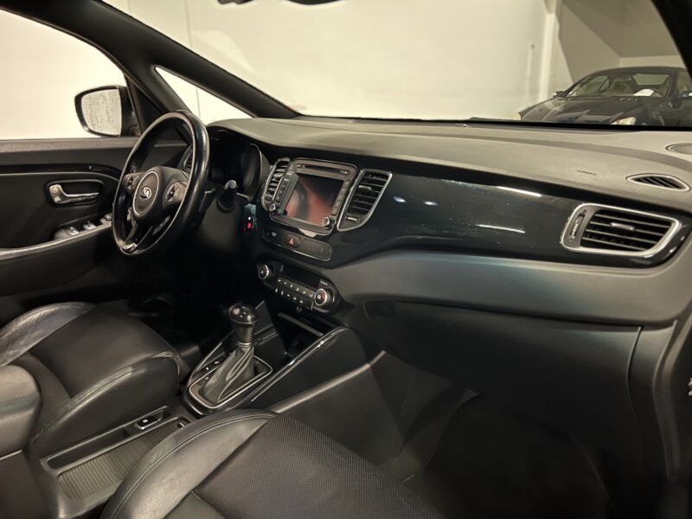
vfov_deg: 53.1
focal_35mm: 26
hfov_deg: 67.3
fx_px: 520
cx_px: 346
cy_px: 260
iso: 1600
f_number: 1.5
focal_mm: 5.7
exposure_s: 1/9
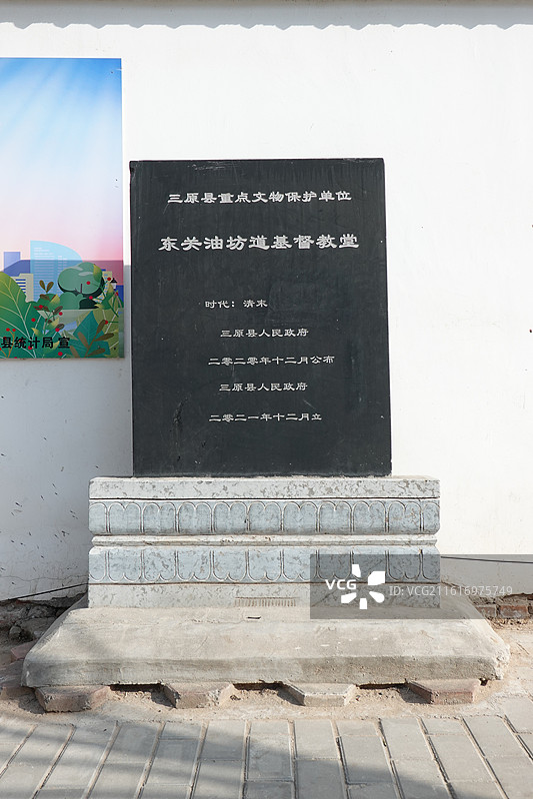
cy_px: 400
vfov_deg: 57.2
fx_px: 733
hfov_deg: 40.0
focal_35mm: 33
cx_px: 266
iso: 125
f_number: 5.6
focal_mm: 12.25
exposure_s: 1/320
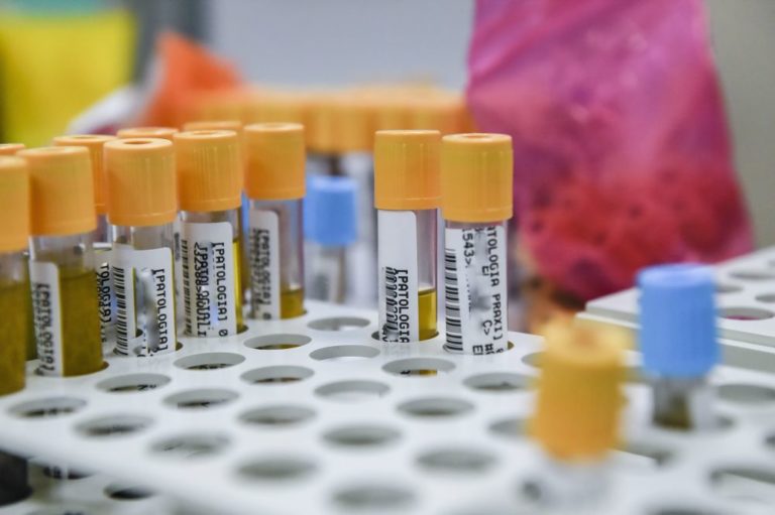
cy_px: 258
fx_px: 1248
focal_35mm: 58
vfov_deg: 23.3
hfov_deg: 34.5
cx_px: 388
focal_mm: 58
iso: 2000
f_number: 4
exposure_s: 1/1250
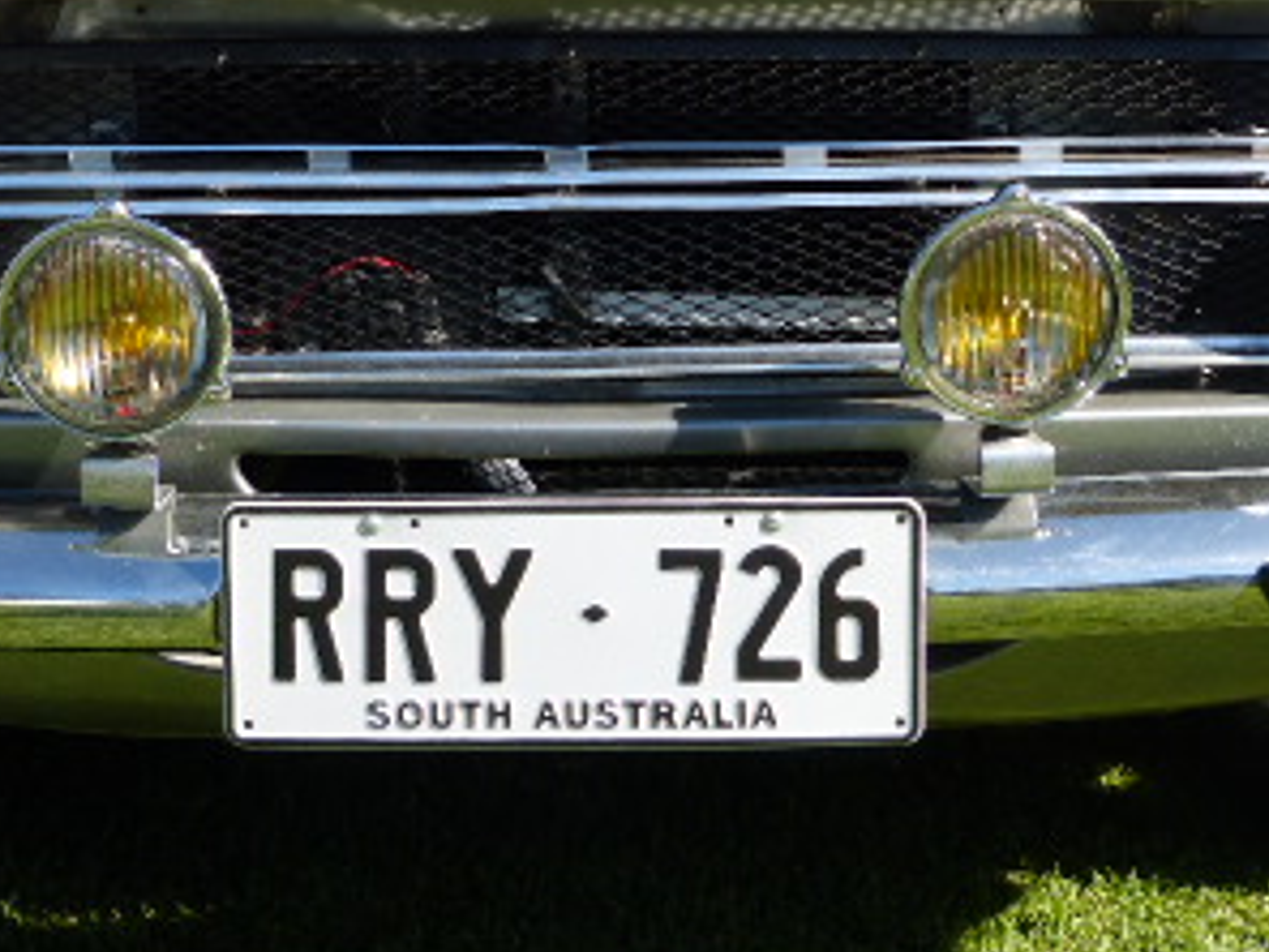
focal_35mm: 54
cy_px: 214
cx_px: 617
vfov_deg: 26.6
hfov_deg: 35.5
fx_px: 1980
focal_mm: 4.5
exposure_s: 1/500
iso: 100
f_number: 4
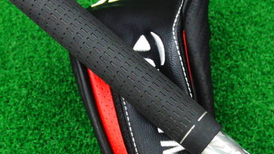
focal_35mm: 57
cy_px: 98
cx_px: 153
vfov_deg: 21.0
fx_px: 414
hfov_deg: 36.6
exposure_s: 1/30
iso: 400
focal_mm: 6.42
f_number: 3.6
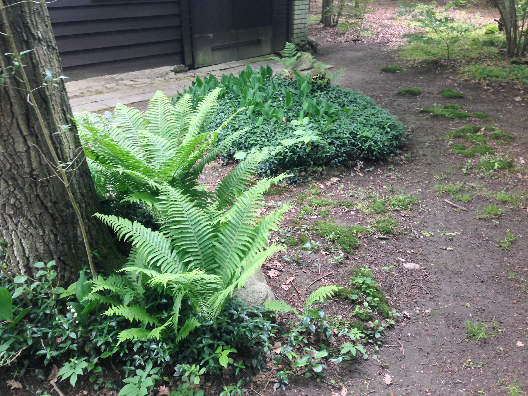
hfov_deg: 55.4
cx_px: 264
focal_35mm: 33
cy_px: 198
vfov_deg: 42.9
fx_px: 503
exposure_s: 1/20
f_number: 2.4
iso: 80
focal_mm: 4.12
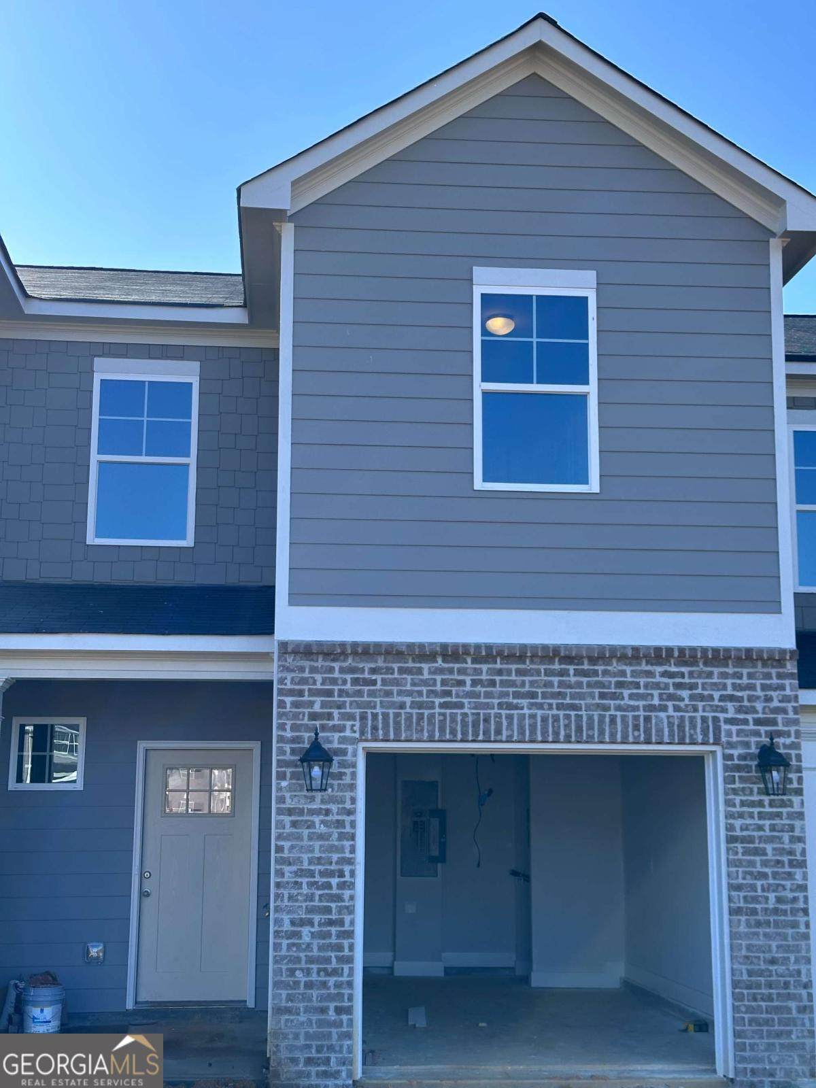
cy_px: 544
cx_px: 408
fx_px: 1509
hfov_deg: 30.3
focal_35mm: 48
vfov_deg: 39.7
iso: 64
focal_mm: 6.86
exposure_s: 1/1639
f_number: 1.78
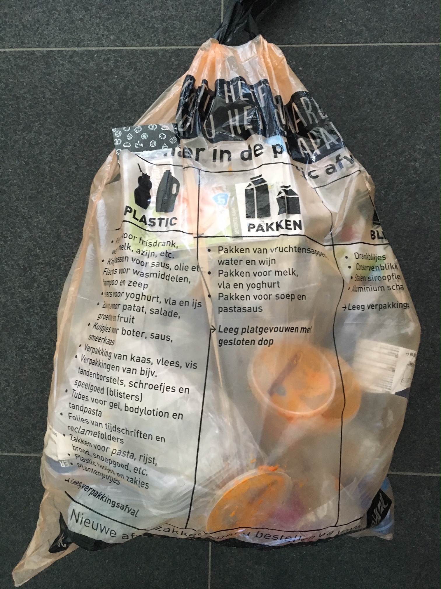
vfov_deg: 61.7
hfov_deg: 48.2
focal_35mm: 29
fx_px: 493
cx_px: 220
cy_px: 294
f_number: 2.2
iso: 200
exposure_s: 1/17
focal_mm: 4.15
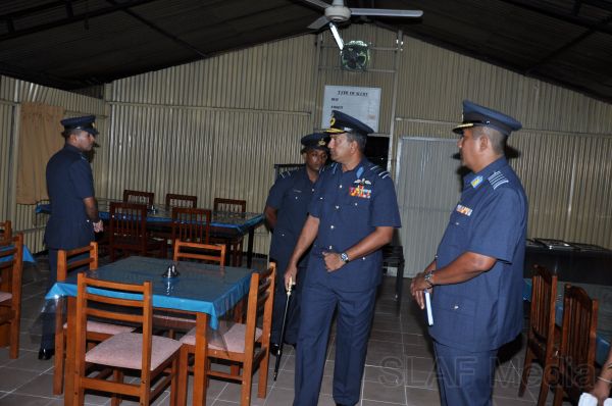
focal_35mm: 32
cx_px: 306
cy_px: 203
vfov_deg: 41.6
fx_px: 535
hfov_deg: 59.6
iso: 200
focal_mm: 21
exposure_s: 1/125
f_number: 5.6
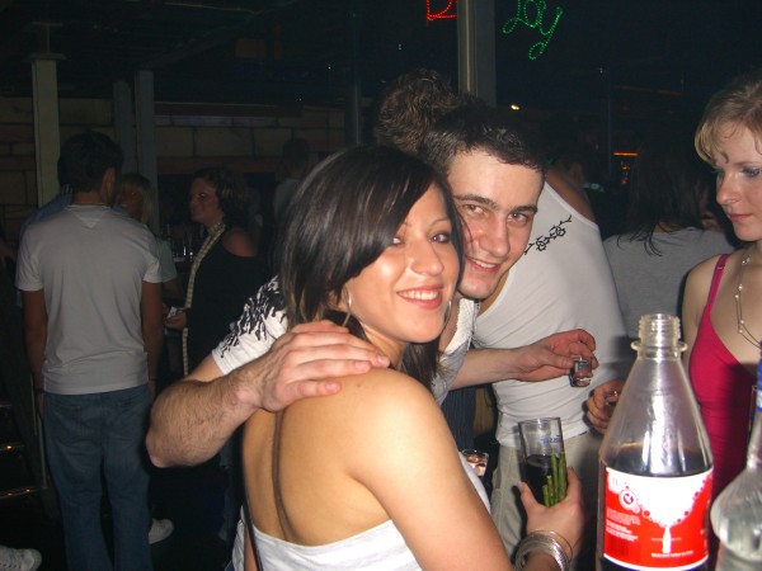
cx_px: 381
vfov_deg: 37.7
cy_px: 286
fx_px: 836
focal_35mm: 38
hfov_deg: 49.0
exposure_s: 1/60
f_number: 2.8
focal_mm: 7.9
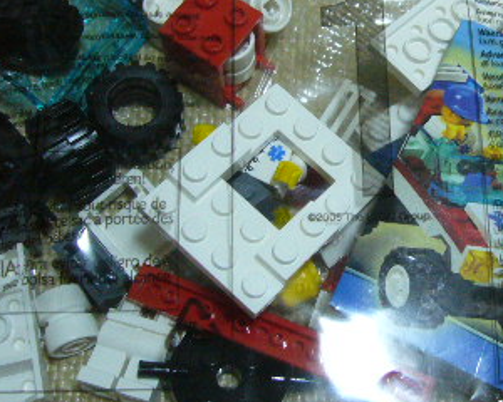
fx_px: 1087
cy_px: 119
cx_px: 371
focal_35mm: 73
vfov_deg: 20.9
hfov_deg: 25.8
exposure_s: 1/8
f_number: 2.8
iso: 200
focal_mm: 5.8
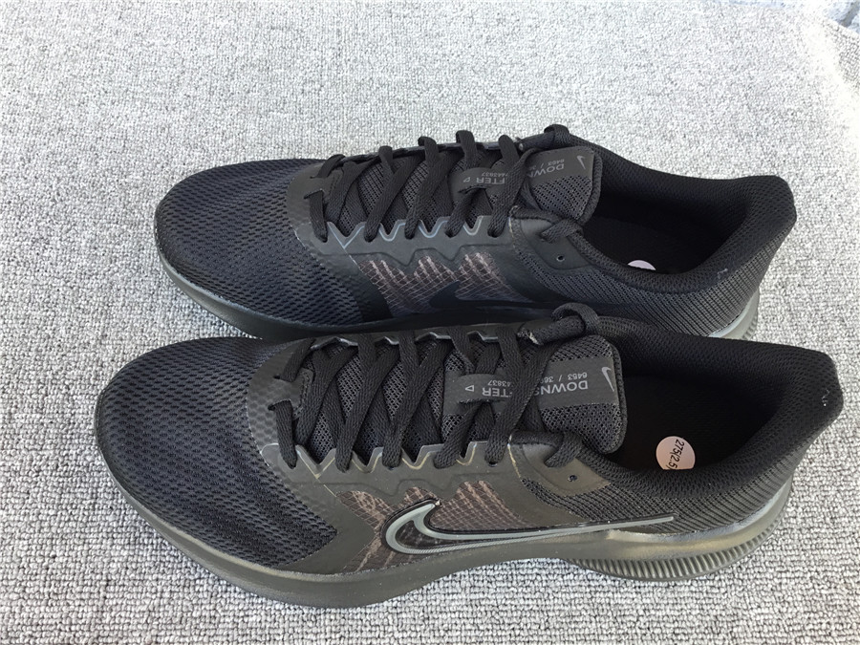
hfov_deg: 58.4
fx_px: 770
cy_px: 322
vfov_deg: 45.4
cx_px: 430
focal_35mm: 31
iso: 32
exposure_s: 1/50
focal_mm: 3.3
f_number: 2.4
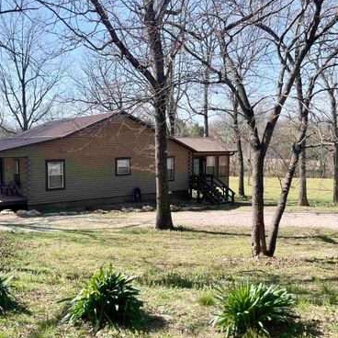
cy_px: 169
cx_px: 113
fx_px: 331
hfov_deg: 53.0
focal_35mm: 30
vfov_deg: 54.0
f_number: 1.6
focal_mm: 5.1
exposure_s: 1/2083
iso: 32
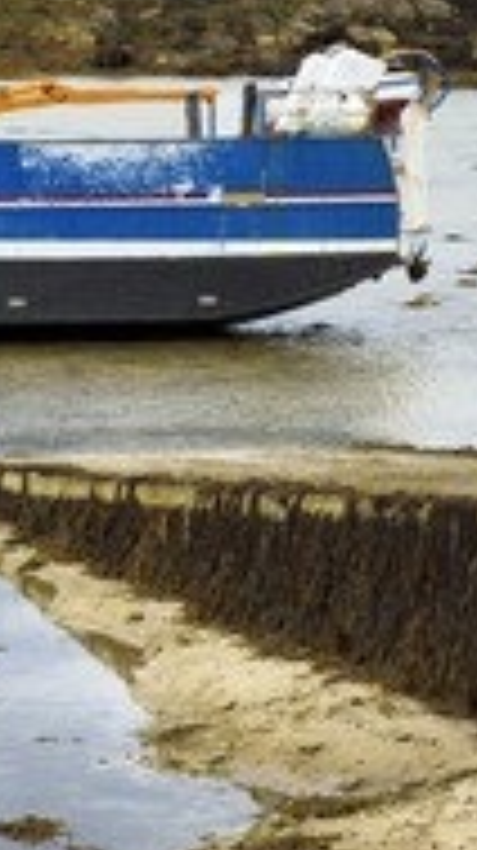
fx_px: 6085
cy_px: 301
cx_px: 162
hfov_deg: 4.5
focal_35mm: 270
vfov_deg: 8.0
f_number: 8
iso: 200
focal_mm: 116
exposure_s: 1/320
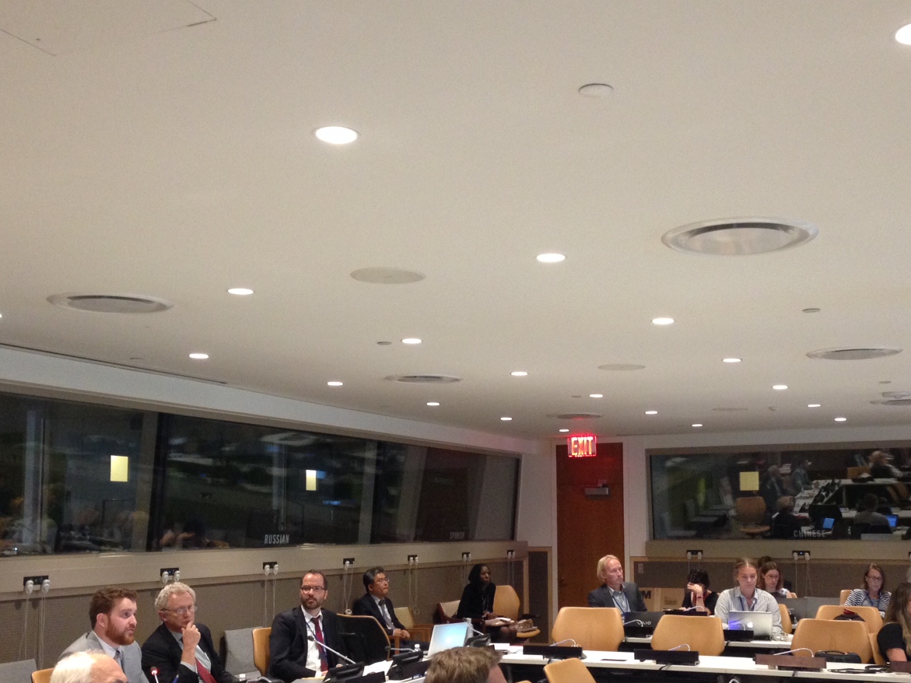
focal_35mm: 46
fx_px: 1210
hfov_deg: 41.2
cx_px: 493
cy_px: 422
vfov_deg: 31.4
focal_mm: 4.12
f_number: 2.4
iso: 250
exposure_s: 1/20
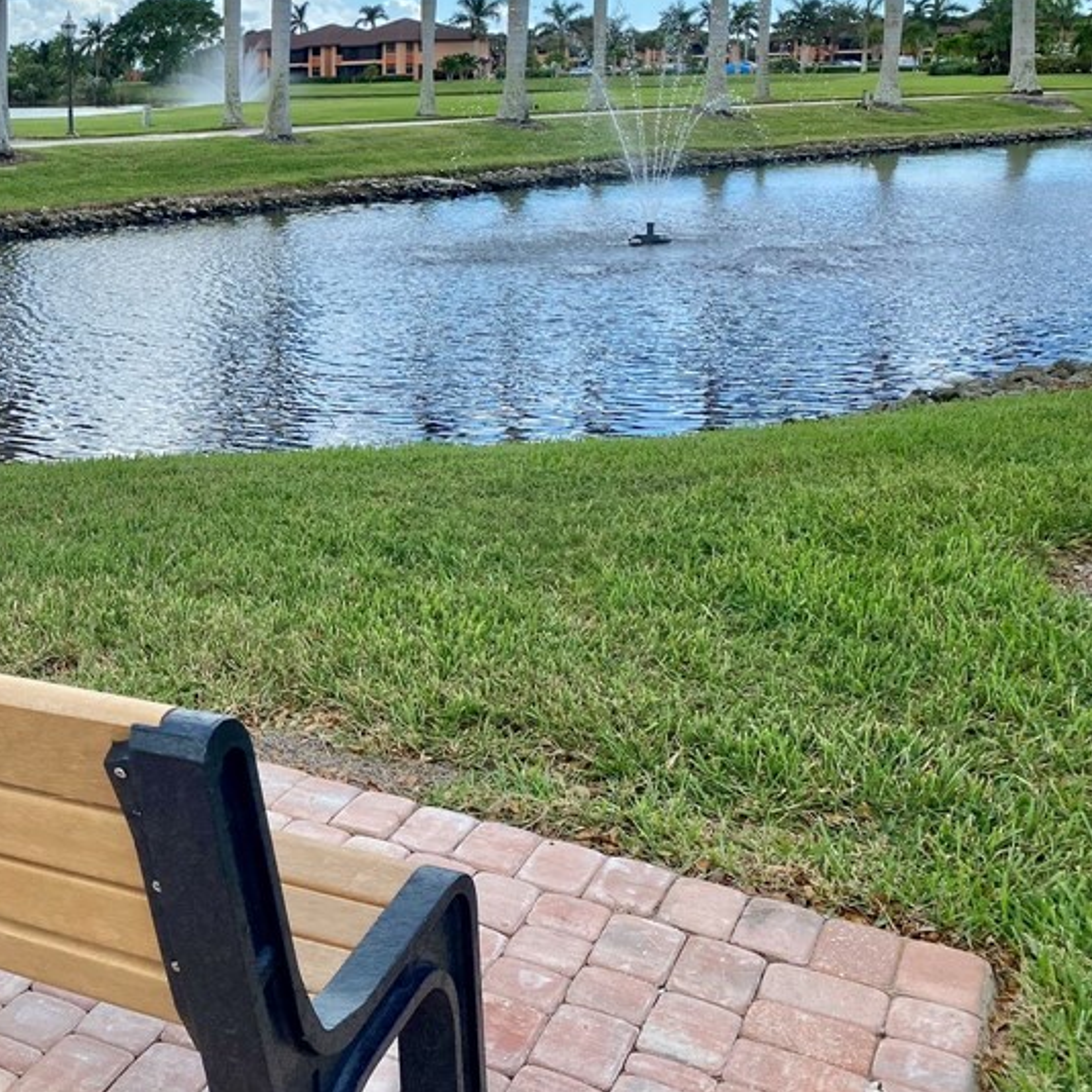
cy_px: 312
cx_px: 112
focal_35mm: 44
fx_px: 1570
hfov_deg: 36.0
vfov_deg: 37.7
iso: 32
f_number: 1.8
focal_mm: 4.25
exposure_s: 1/2571
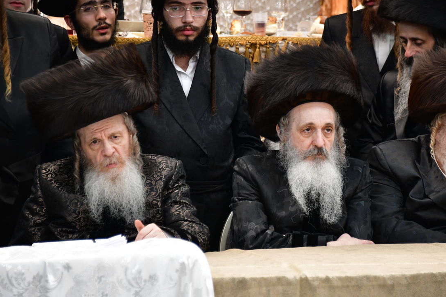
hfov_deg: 7.6
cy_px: 117
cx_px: 267
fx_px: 3357
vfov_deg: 5.1
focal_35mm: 271
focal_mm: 210
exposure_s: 1/100
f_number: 5.6
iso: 2000
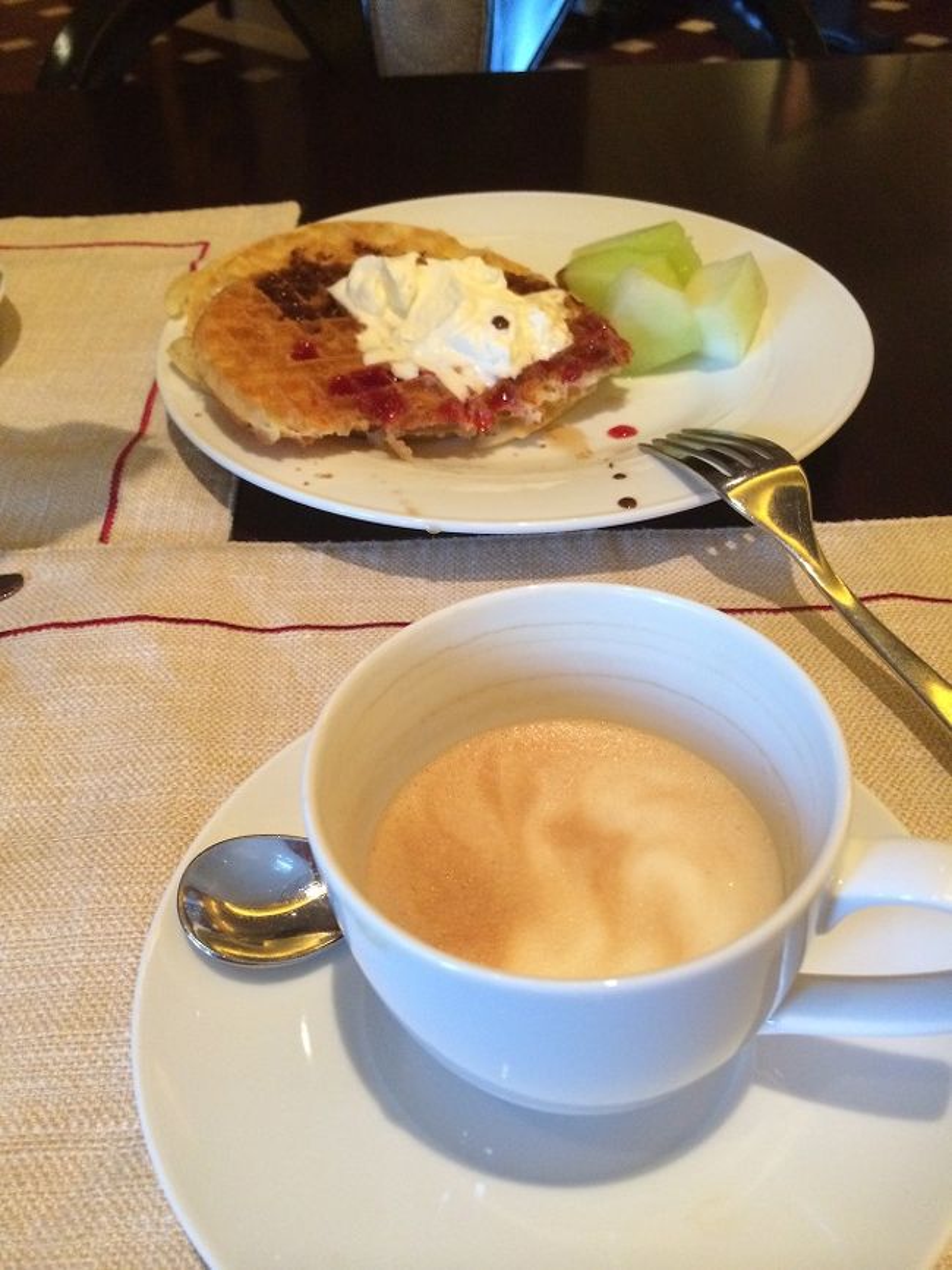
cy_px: 635
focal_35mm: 30
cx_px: 476
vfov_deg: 60.0
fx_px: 1100
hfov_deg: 46.8
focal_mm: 4.12
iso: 320
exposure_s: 1/30
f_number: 2.2
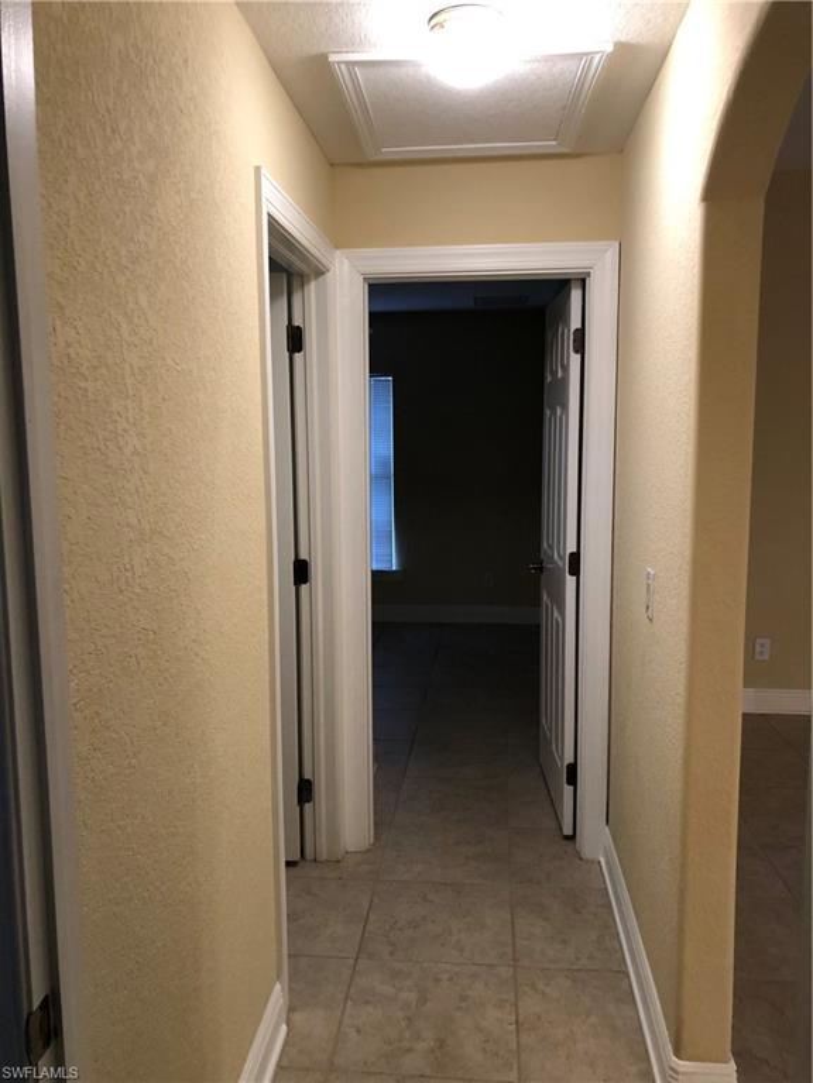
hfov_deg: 49.7
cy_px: 542
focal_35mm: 28
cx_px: 406
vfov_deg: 63.4
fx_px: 877
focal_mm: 4
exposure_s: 1/15
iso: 50
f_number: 1.8
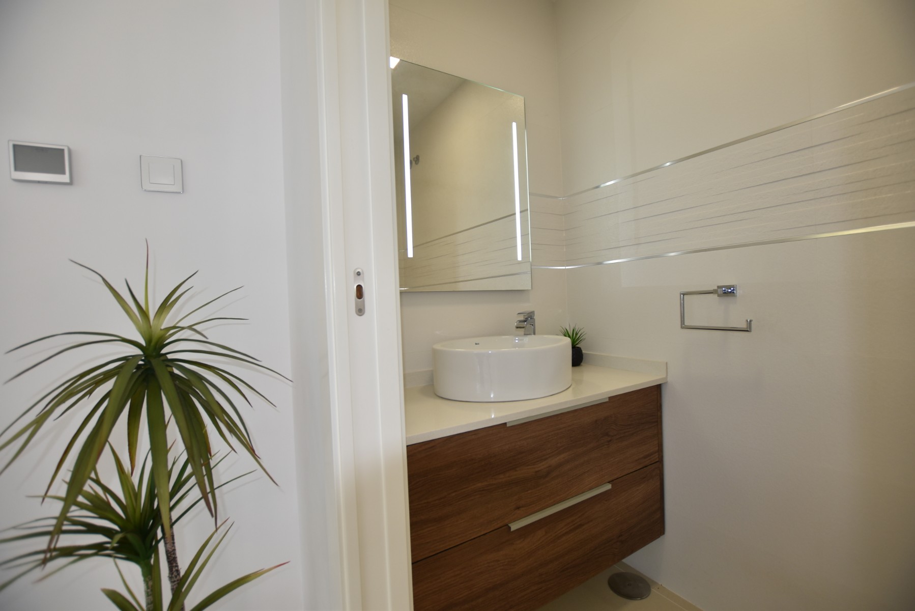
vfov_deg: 77.4
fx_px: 381
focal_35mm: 15
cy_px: 306
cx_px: 458
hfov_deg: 100.4
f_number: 3.5
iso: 200
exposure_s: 1/200
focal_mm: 10
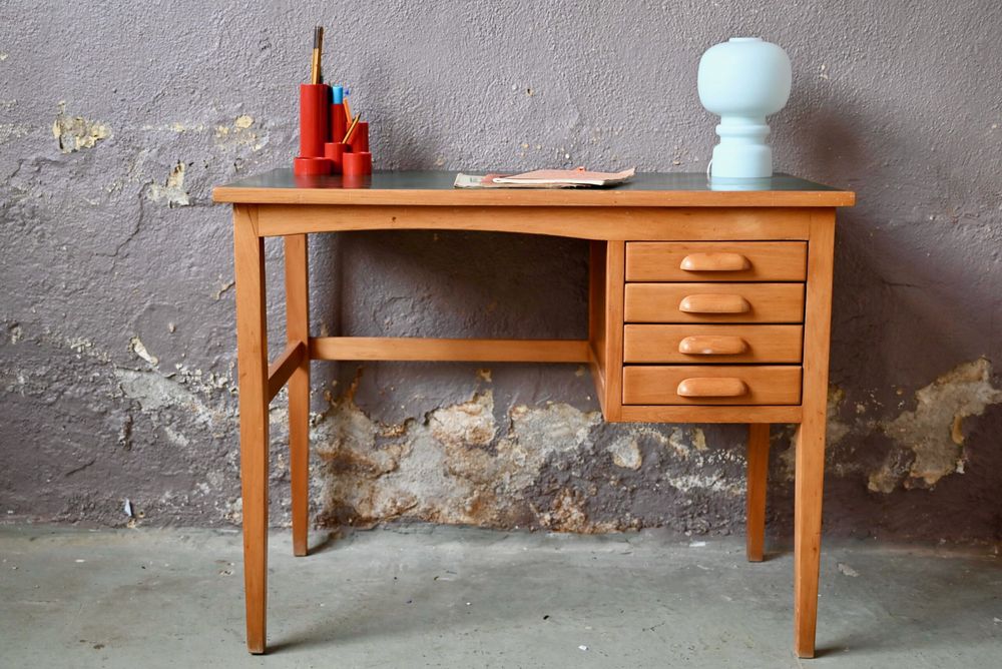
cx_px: 501
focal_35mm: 45
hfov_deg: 43.6
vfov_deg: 29.9
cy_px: 334
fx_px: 1253
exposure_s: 1/125
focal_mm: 45
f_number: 4
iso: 1000
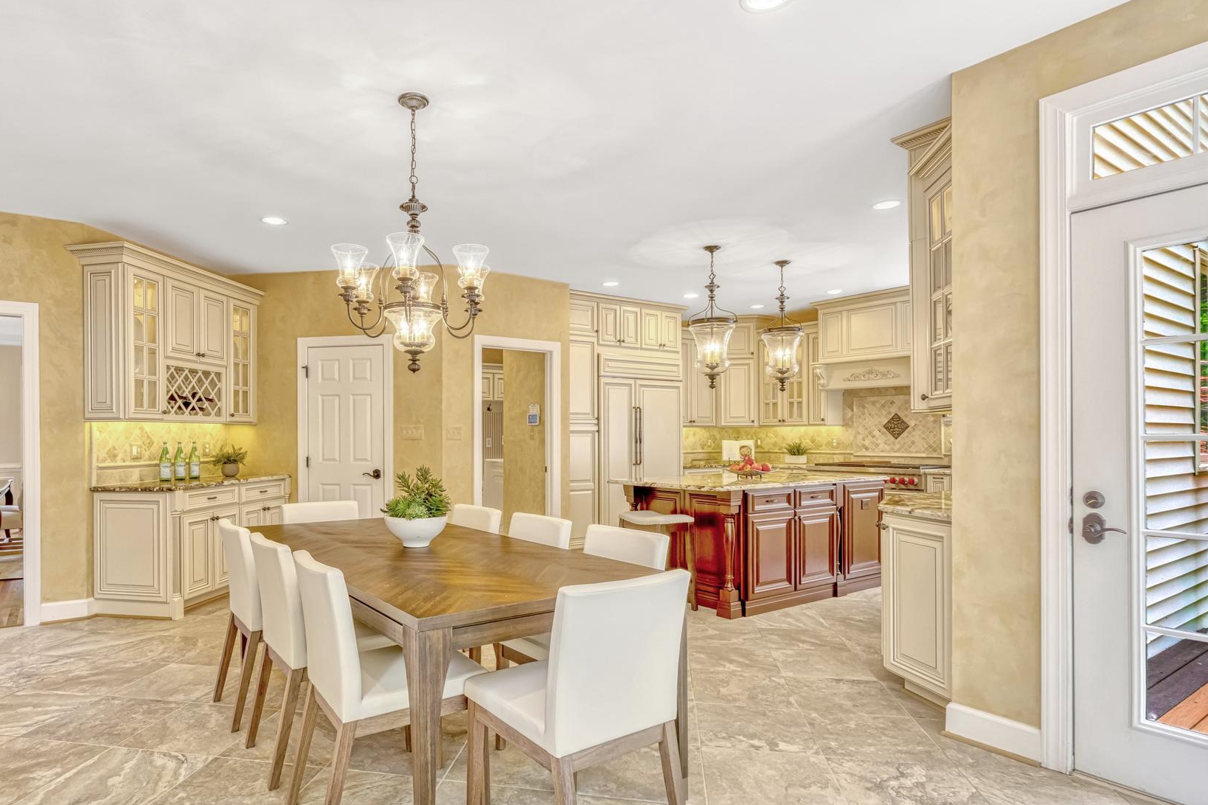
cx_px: 509
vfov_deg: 61.8
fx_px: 671
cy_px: 437
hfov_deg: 83.4
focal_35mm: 20
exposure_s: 1/50
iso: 1250
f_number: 7.1
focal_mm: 16
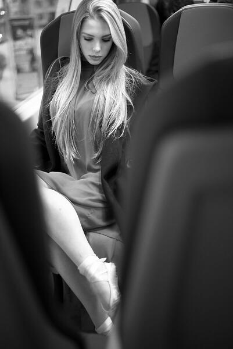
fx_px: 485
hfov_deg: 27.0
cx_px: 116
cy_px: 174
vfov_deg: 39.6
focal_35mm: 50
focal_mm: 50
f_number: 1.8
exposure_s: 1/125
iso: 640
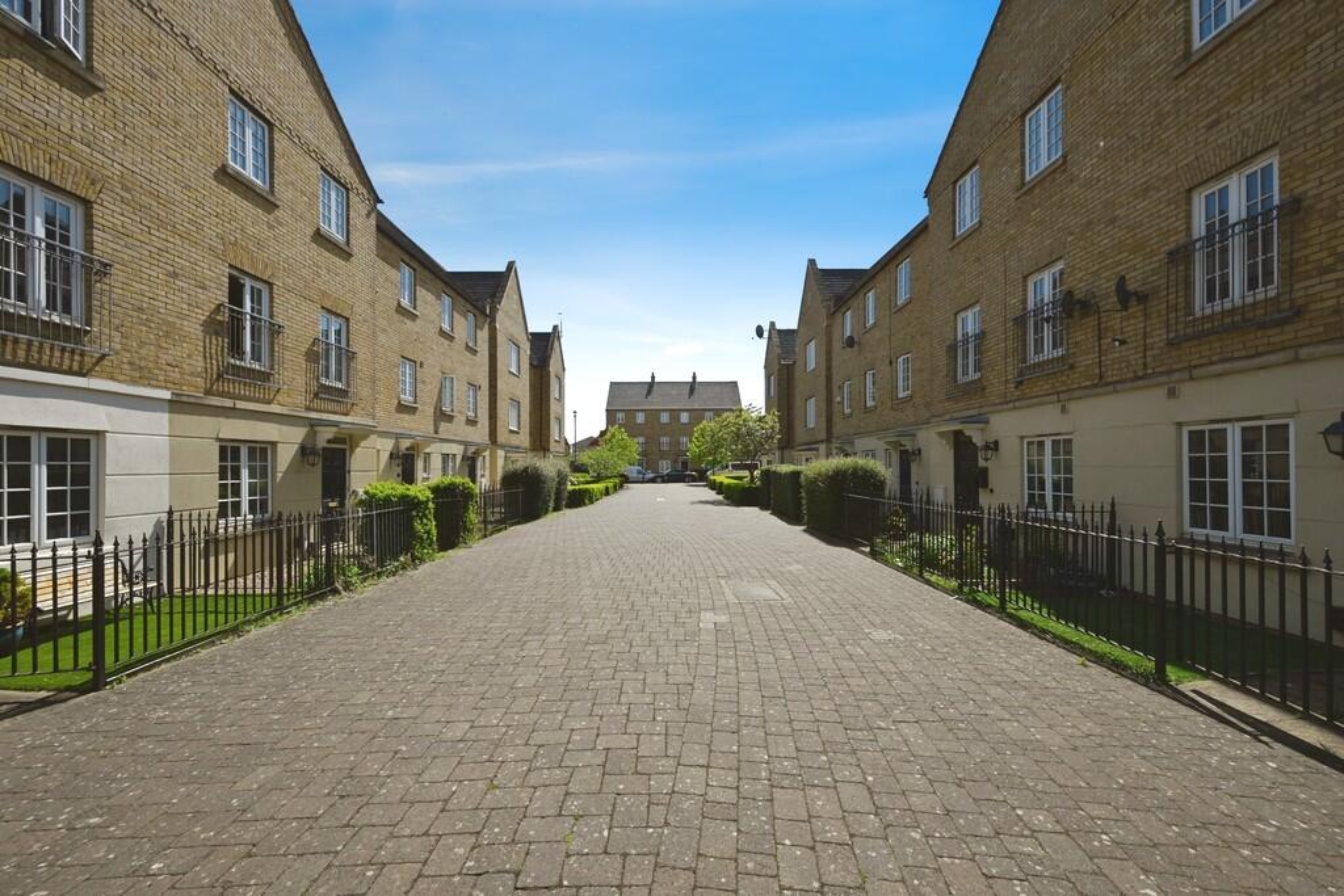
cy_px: 448
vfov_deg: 81.2
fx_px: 523
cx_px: 672
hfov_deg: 104.2
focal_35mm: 14
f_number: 10
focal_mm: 14
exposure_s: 1/400
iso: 100
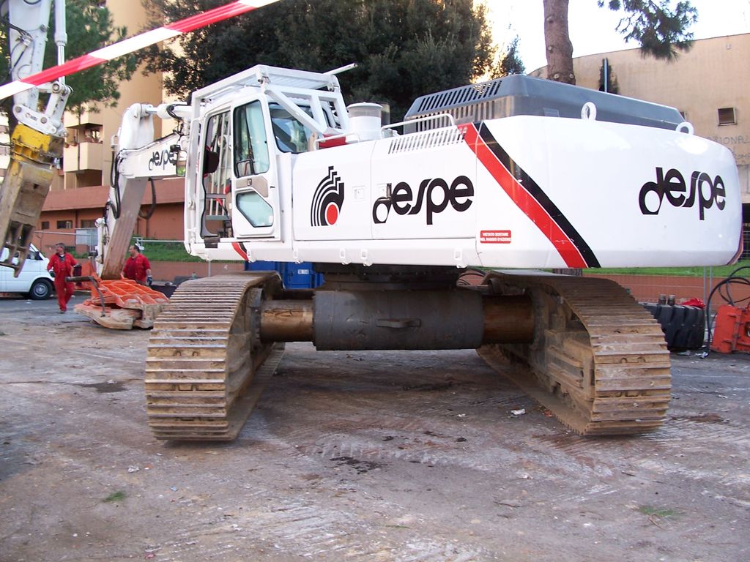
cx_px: 375
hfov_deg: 52.6
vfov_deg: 40.7
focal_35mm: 35
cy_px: 281
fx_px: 758
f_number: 2.8
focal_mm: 6
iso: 80
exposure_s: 1/60
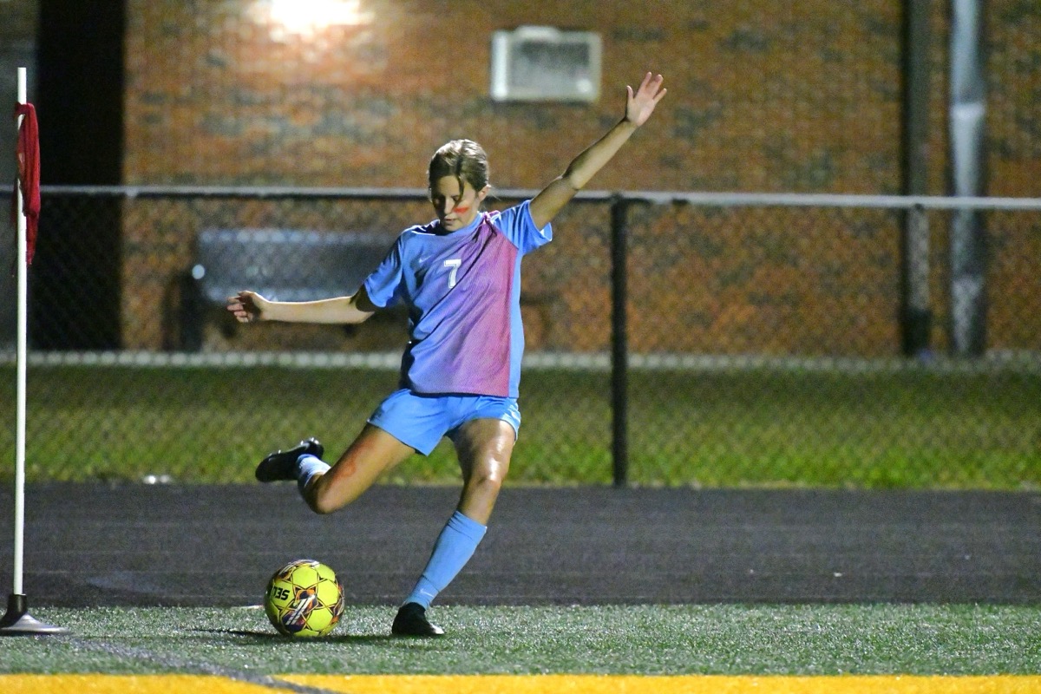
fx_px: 8674
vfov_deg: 4.6
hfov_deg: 6.9
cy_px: 347
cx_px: 520
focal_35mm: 300
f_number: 2.8
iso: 12800
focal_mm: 200
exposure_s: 1/1250
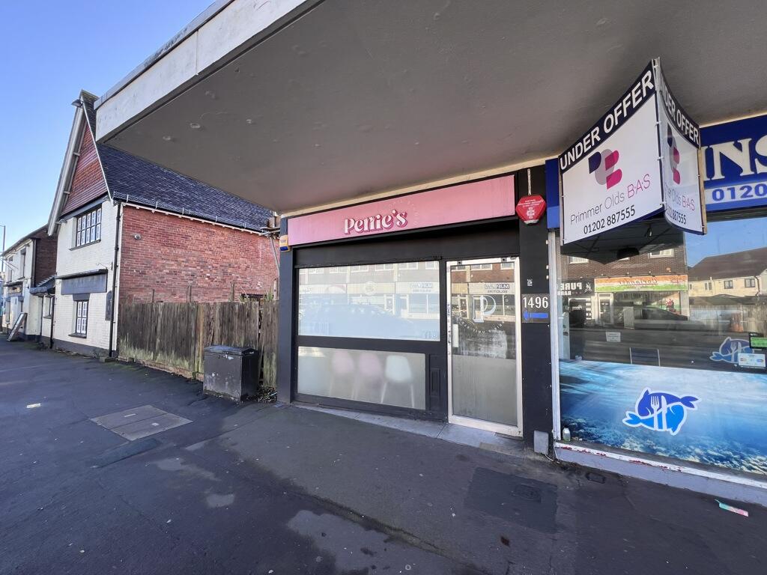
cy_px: 288
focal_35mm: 13
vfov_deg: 89.9
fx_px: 288
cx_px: 384
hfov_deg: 106.2
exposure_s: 1/200
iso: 32
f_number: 1.8
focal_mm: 1.57
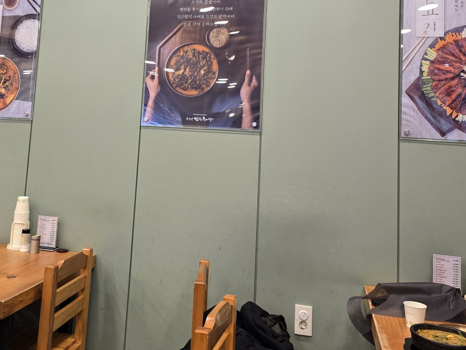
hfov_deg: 47.6
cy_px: 85
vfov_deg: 35.9
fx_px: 525
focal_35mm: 39
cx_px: 186
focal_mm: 6.3
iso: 200
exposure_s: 1/120
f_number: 1.7
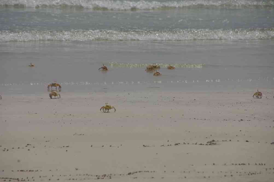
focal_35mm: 375
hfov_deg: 5.5
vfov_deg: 3.7
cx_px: 137
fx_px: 2851
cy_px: 91
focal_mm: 250
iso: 100
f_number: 9.5
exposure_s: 1/500
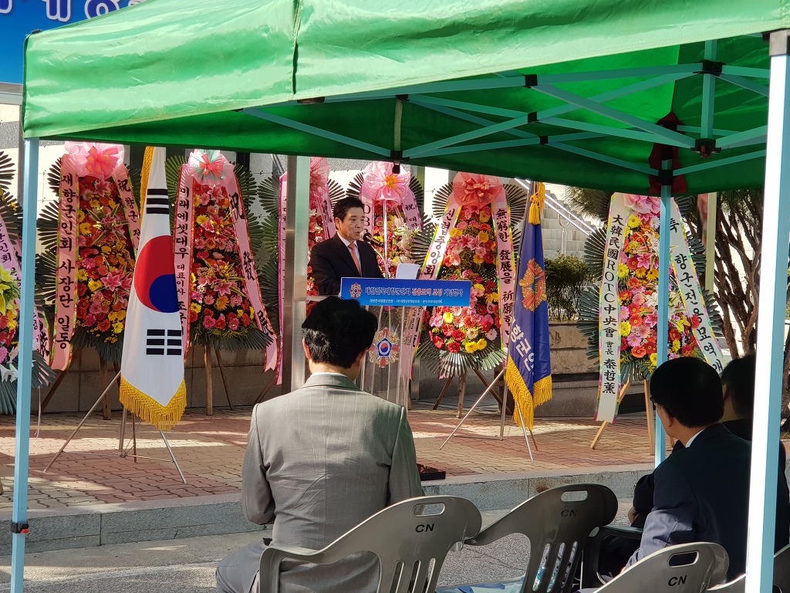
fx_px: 1187
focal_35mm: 52
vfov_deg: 28.0
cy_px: 296
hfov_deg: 36.8
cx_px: 395
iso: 25
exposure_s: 1/370
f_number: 2.4
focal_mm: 6
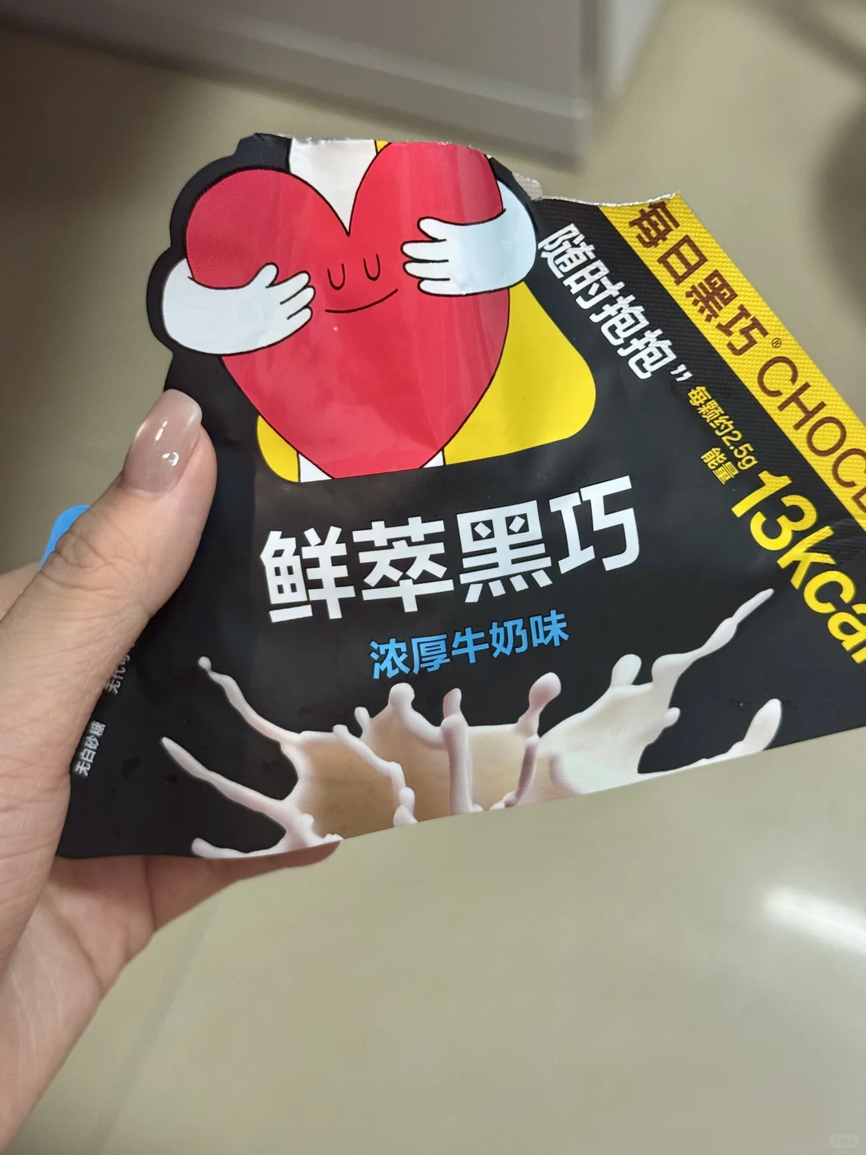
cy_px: 578
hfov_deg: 30.3
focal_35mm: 48
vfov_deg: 39.7
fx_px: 1601
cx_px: 433
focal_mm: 6.76
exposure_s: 1/48
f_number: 1.78
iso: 250
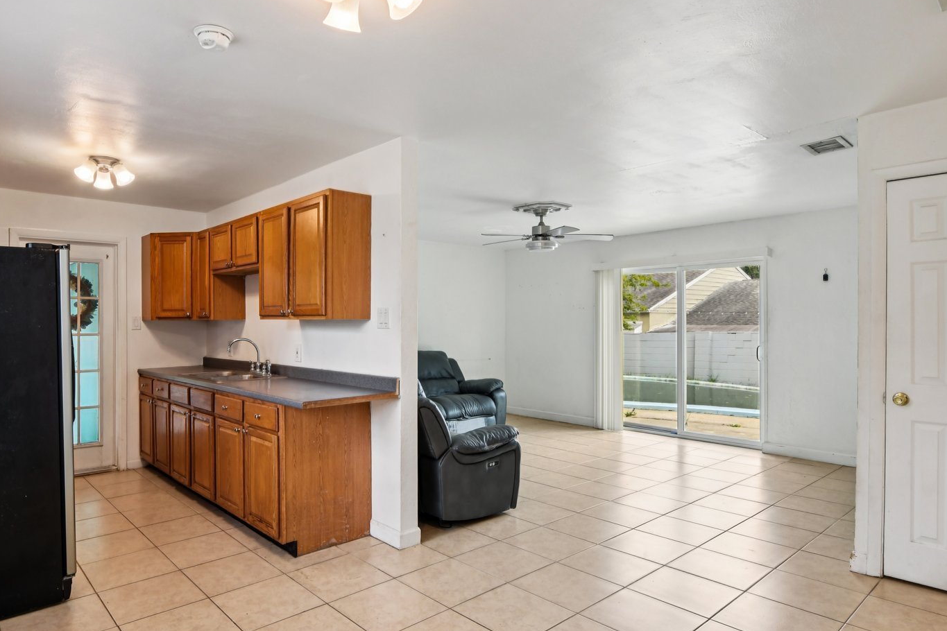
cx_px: 404
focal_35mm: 21
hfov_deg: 80.7
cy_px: 330
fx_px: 552
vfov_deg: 59.5
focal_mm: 14
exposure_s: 1/15
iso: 400
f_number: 8
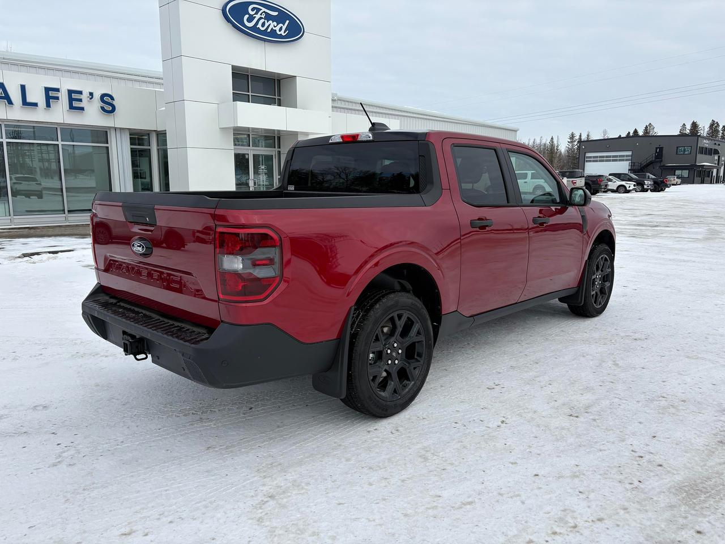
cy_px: 272
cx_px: 362
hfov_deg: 67.3
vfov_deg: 53.1
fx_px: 545
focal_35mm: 26
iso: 50
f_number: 1.6
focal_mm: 5.96
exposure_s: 1/3279
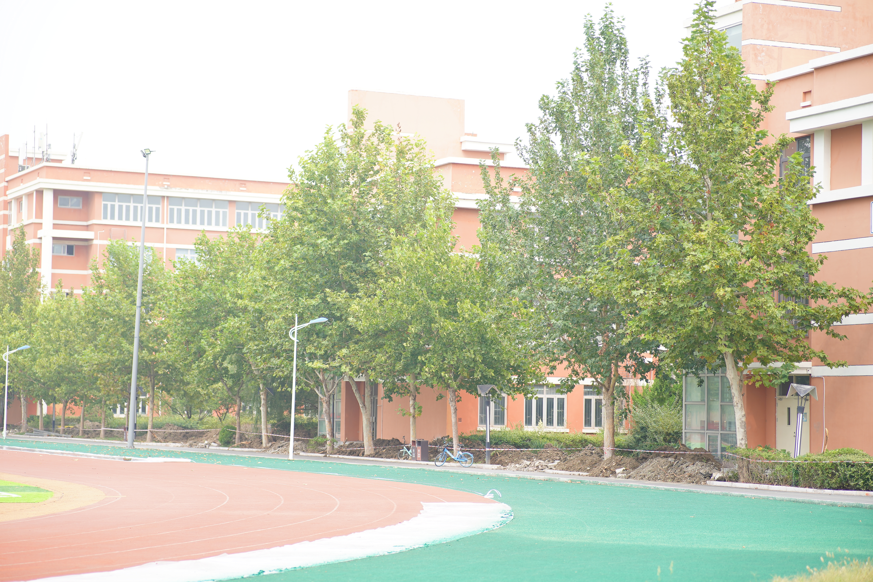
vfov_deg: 16.1
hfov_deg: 23.9
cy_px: 291
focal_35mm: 85
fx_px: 2061
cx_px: 436
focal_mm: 85
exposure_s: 1/640
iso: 100
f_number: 1.8
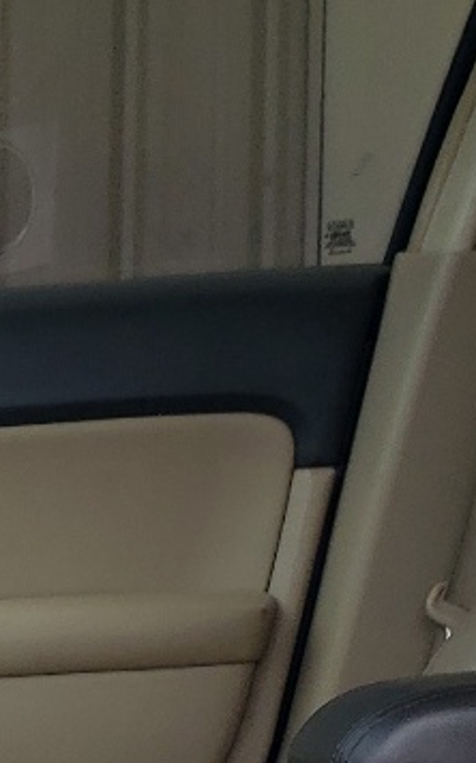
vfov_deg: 16.3
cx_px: -221
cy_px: 866
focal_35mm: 124
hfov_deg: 10.2
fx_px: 2578
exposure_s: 1/1429
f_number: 1.5
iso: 50
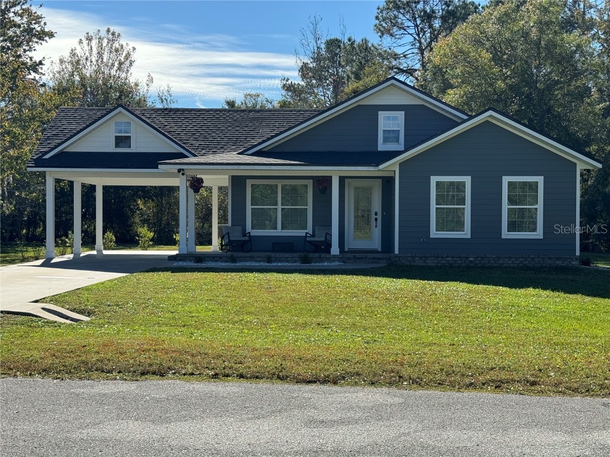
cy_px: 228
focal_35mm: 48
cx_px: 305
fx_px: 846
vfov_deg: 30.3
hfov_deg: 39.7
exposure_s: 1/2833
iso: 64
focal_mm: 6.86
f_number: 1.78
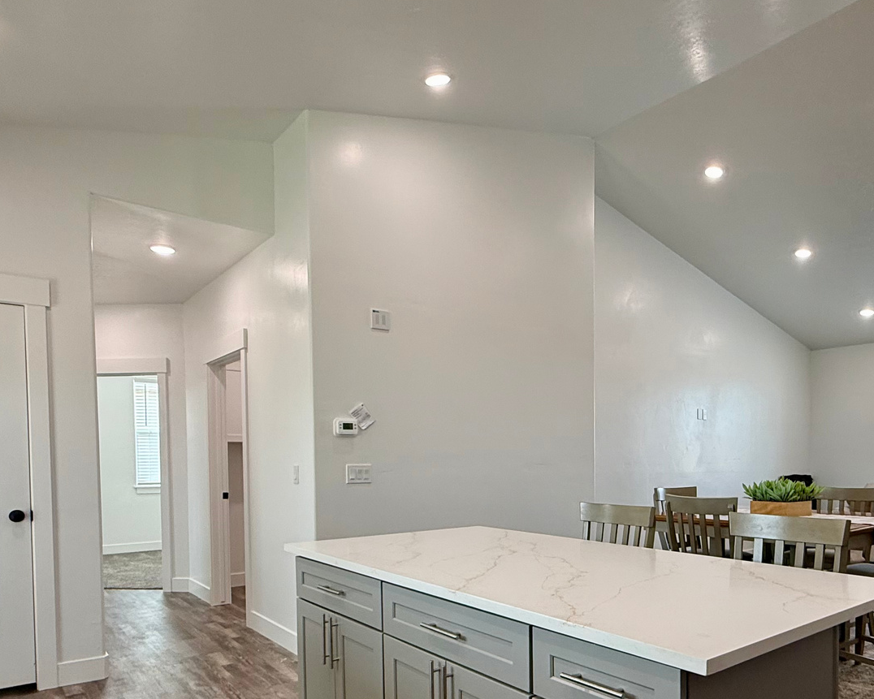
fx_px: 673
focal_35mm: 26
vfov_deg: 53.6
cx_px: 570
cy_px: 479
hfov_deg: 64.6
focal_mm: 2.22
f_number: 2.2
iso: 100
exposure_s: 1/120
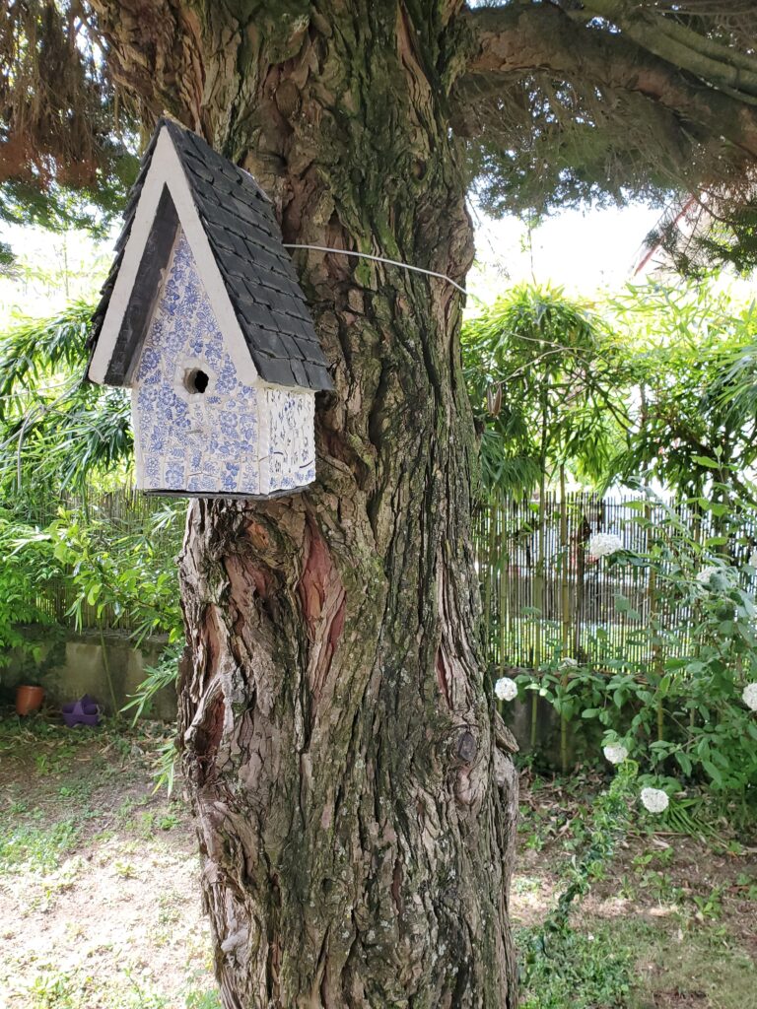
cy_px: 504
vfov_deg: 67.3
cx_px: 378
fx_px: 758
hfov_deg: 53.1
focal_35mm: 26
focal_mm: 4.3
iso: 64
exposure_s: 1/120
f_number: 2.4
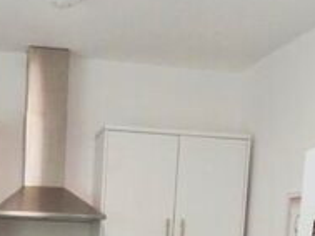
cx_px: 105
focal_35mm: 74
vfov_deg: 16.8
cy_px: 411
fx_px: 674
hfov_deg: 26.2
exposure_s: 1/60
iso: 250
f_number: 2.8
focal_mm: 3.6
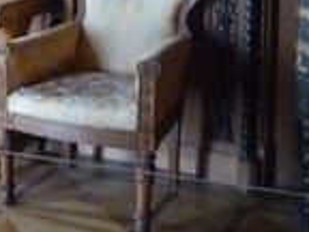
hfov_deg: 18.5
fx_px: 893
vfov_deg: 14.1
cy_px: -88
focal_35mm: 100
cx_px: -77
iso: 1600
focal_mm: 5.2
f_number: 4
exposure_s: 1/100
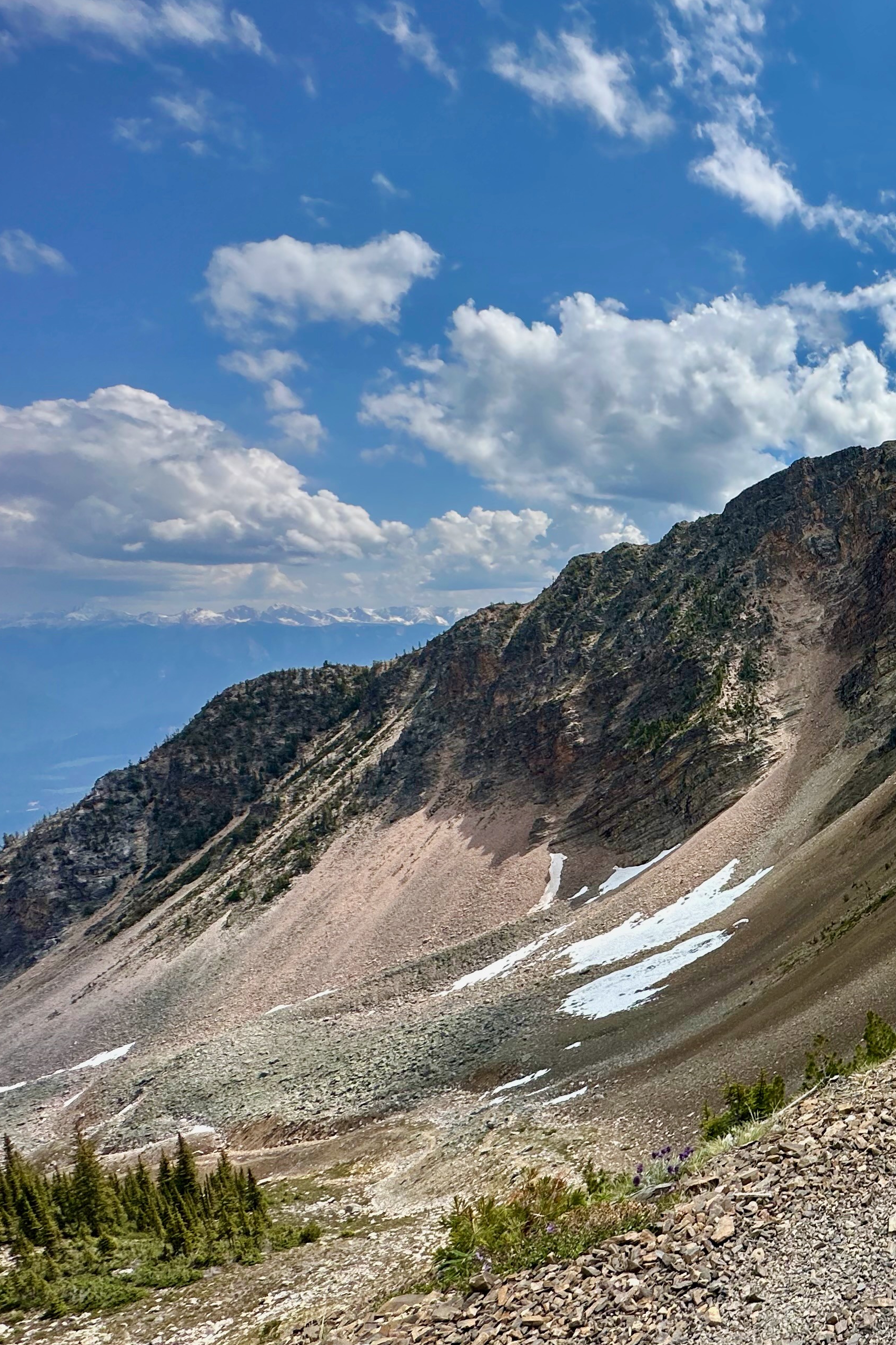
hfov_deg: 41.0
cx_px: 1038
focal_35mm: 23
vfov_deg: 75.9
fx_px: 859
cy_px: 733
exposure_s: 1/1825
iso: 50
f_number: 2.2
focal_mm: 2.22
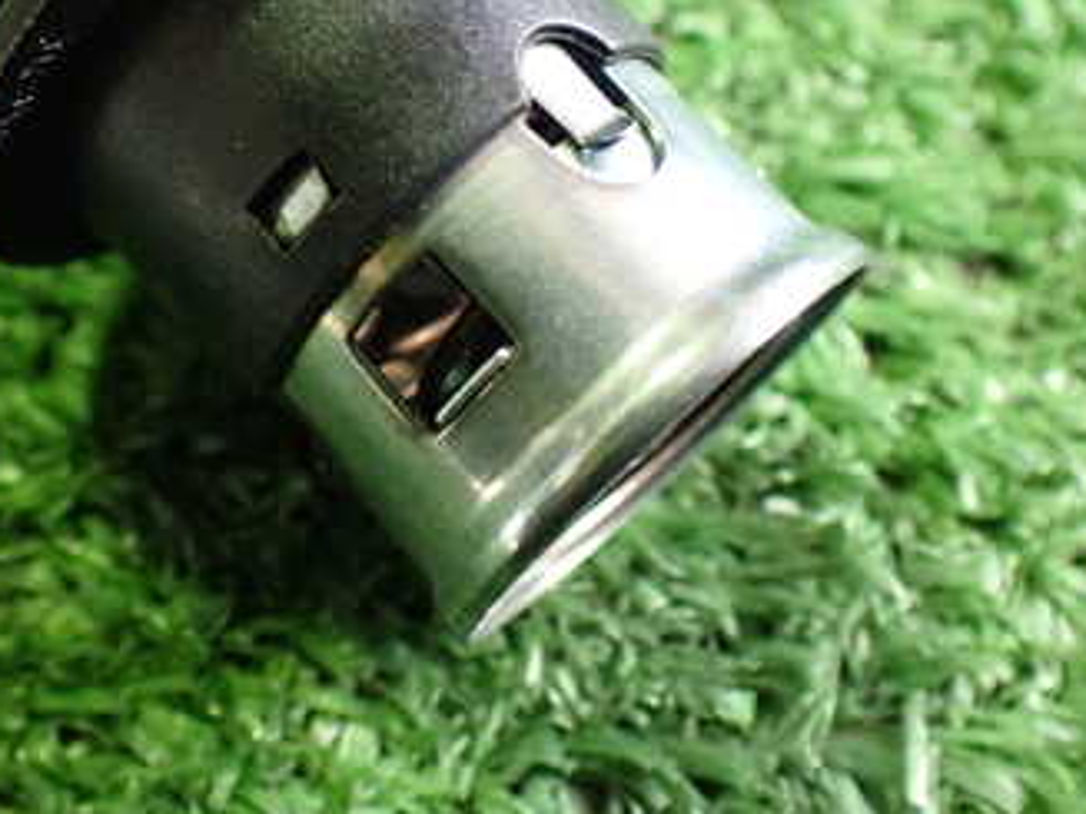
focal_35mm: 55
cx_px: 425
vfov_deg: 26.2
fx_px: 1725
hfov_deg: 34.8
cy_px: 186
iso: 800
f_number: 2.3
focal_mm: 5.4
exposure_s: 1/50
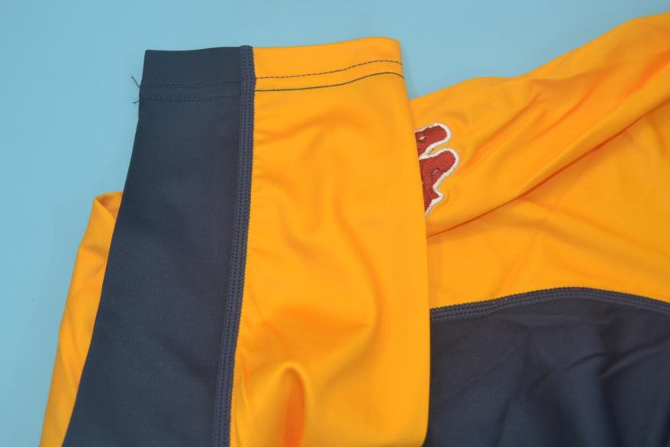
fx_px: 893
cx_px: 284
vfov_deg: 28.0
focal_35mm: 48
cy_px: 256
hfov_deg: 41.0
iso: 200
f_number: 4.2
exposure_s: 1/100
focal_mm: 26
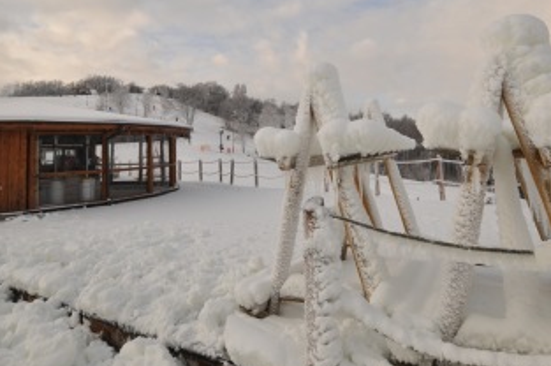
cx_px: 299
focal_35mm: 23
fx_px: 352
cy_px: 106
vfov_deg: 53.3
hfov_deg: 76.0
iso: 200
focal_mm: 10
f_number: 8
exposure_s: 1/400
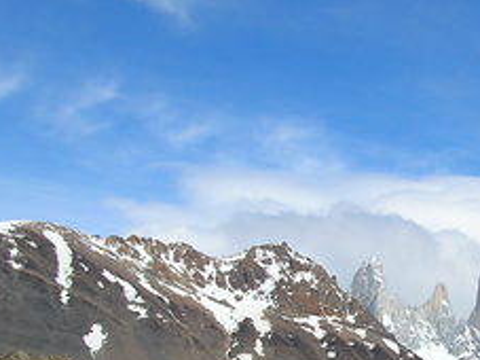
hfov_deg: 19.2
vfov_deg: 15.3
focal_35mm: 95
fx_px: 1317
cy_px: 337
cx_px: 613
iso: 50
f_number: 3.7
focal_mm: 6
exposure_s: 1/1200
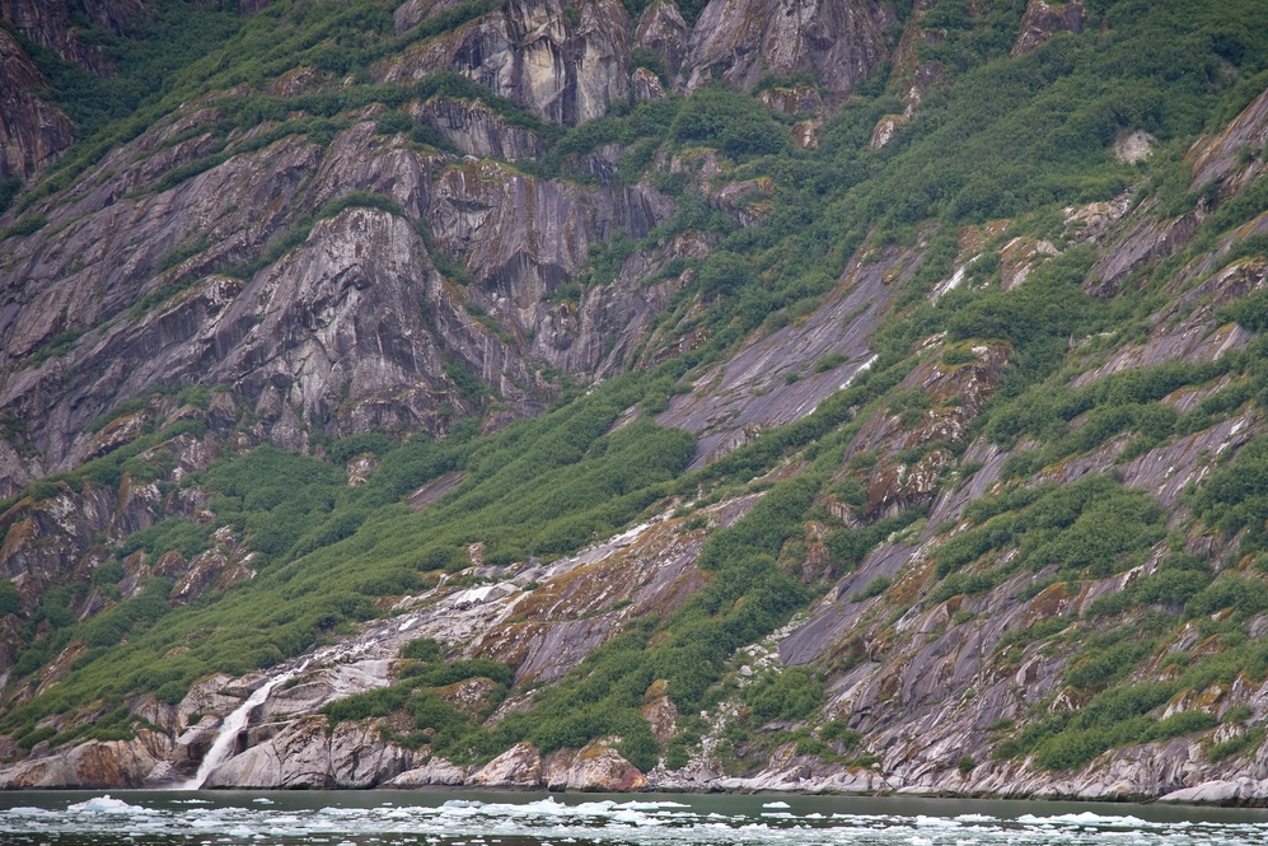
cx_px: 755
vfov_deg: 8.9
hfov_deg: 13.3
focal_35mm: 154
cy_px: 508
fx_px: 5425
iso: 180
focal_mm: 120
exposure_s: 1/250
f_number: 4
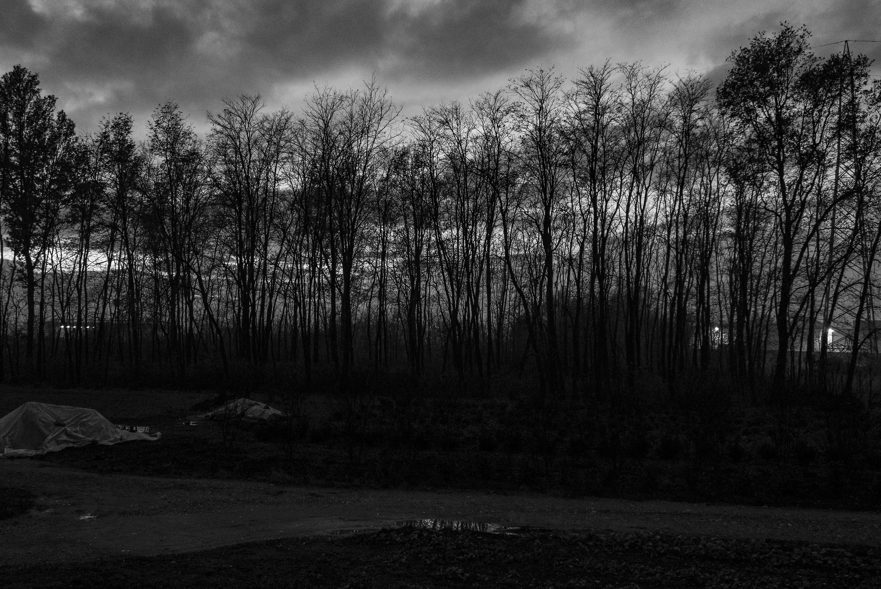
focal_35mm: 32
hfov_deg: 58.7
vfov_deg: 41.2
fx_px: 784
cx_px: 440
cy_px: 294
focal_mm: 14.4
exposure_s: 1/40
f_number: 2.2
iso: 1600
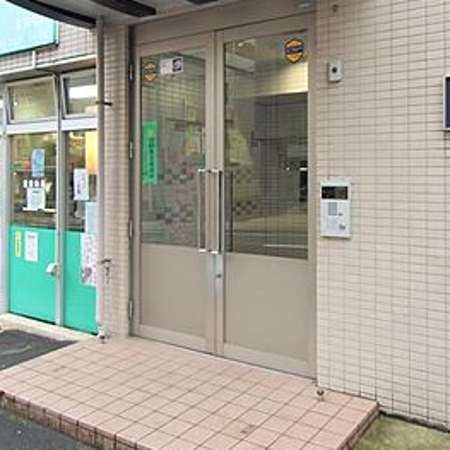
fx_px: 456
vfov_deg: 51.7
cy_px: 155
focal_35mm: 31
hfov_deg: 52.2
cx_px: 265
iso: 125
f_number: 3.5
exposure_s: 1/30
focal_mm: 10
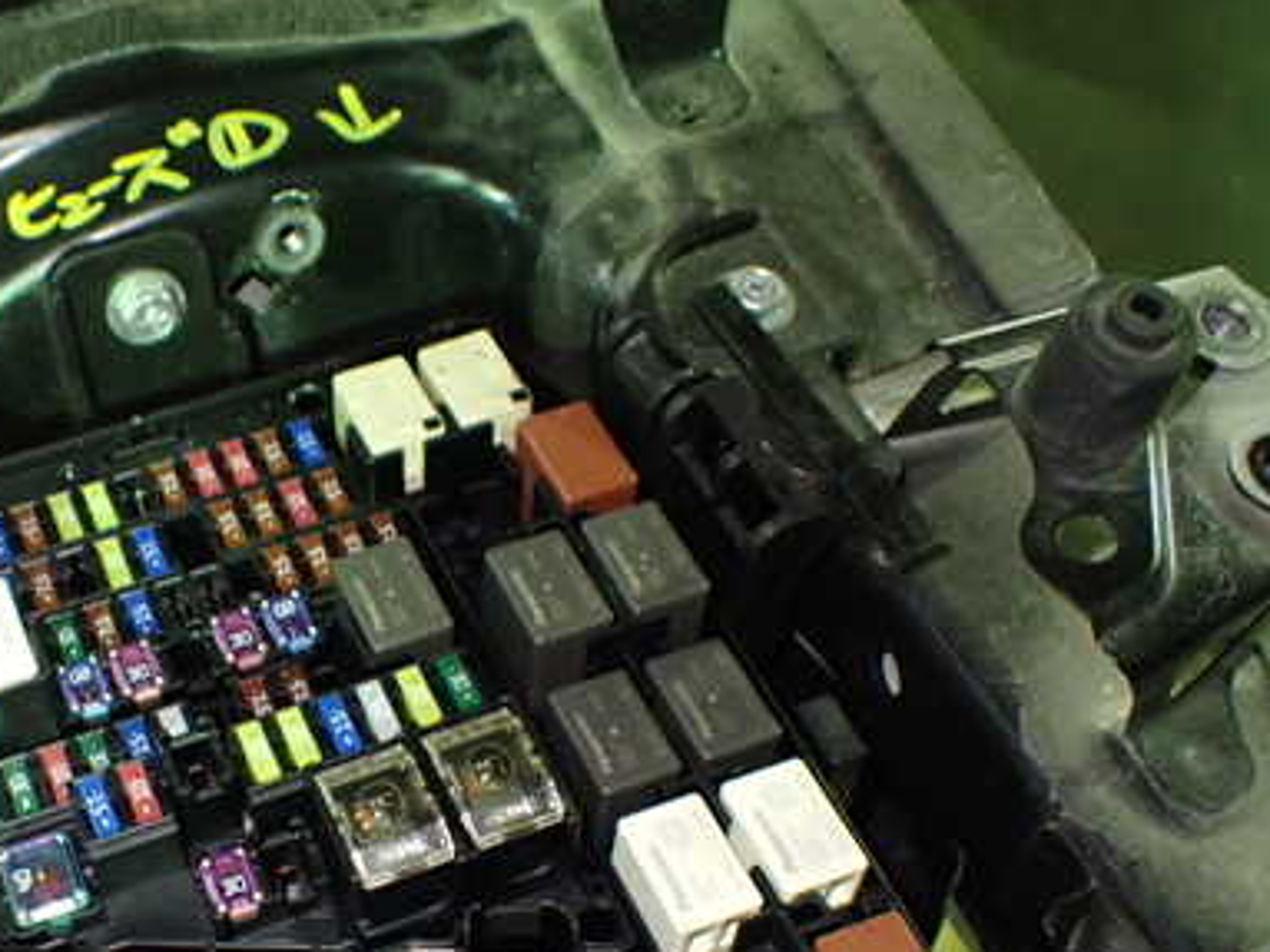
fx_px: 1724
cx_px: 308
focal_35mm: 47
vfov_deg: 30.3
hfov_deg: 39.3
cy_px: 736
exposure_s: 1/30
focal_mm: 5.4
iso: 800
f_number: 2.3
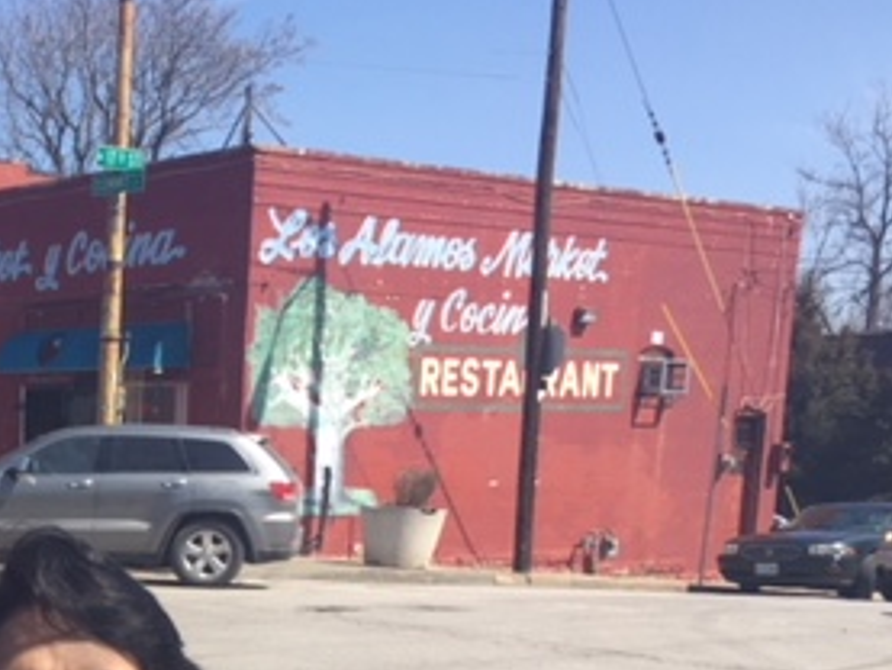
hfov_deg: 26.5
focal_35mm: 67
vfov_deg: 20.8
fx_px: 1727
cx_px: -106
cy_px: 754
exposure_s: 1/1099
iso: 32
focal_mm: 4.15
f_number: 2.2
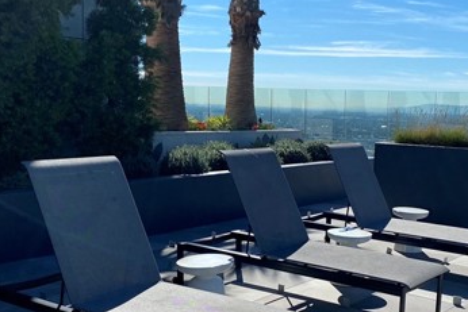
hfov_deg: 39.0
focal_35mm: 50
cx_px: 319
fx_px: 650
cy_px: 184
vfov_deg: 27.0
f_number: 1.8
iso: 32
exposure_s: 1/3984
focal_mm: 4.25
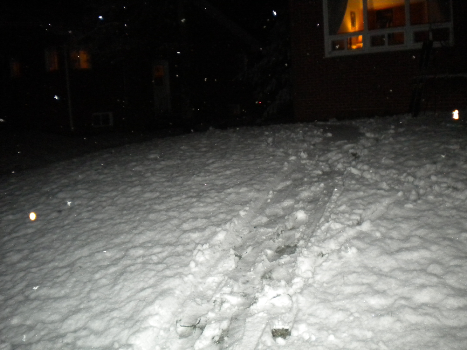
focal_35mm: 35
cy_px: 175
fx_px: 472
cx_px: 234
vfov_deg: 40.7
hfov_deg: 52.6
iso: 400
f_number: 3.1
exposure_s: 1/30
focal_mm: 6.3
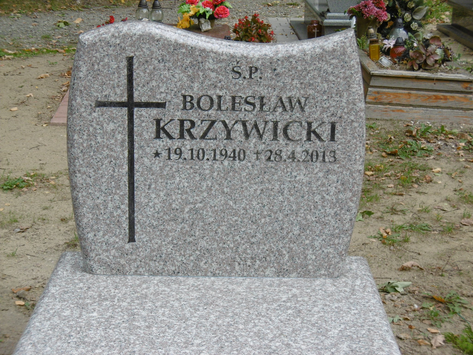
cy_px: 178
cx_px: 236
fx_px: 1066
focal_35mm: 78
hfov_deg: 25.0
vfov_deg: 18.9
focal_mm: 14
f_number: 4.5
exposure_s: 1/160
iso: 100
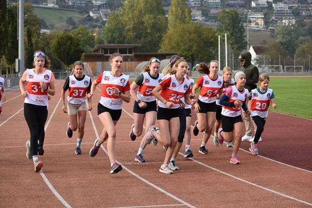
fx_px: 715
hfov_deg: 24.6
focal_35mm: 82
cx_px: 156
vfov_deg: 16.6
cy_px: 104
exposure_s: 1/1000
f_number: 4
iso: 450
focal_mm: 55
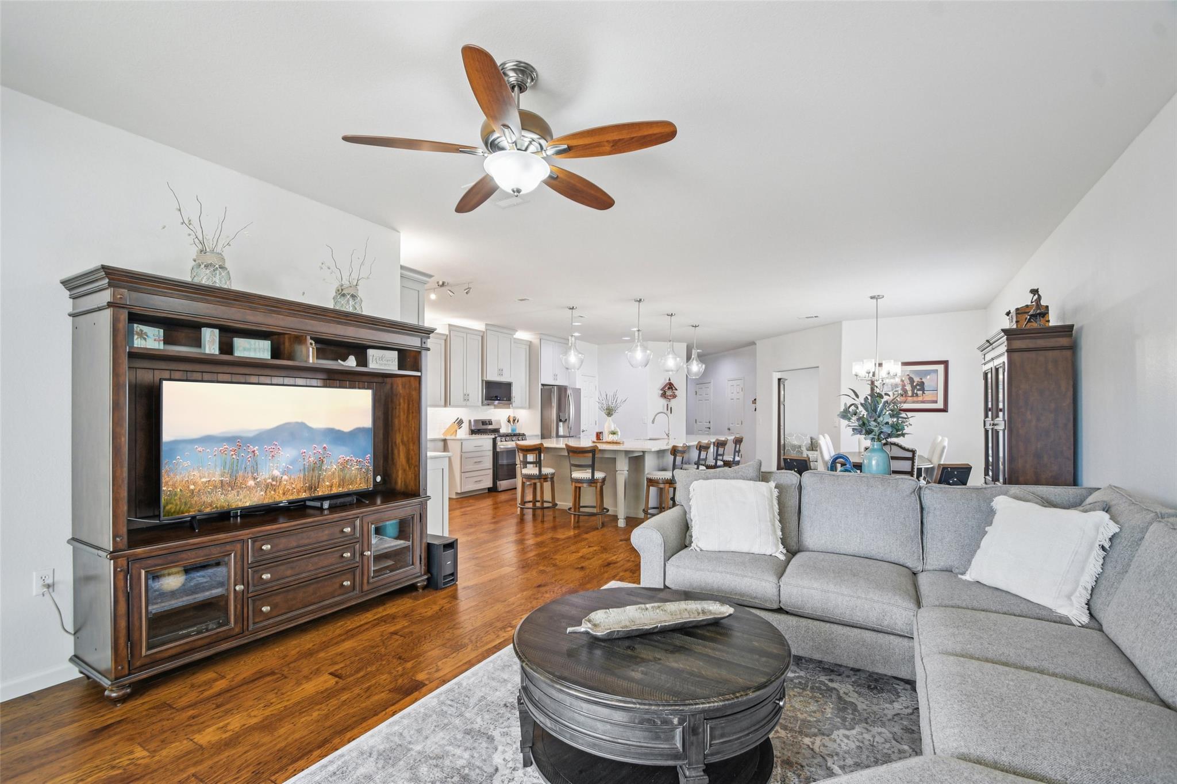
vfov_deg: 77.3
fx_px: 490
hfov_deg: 100.4
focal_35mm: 15
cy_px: 392
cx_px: 588
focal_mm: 10
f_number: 8
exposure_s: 1/5
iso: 400
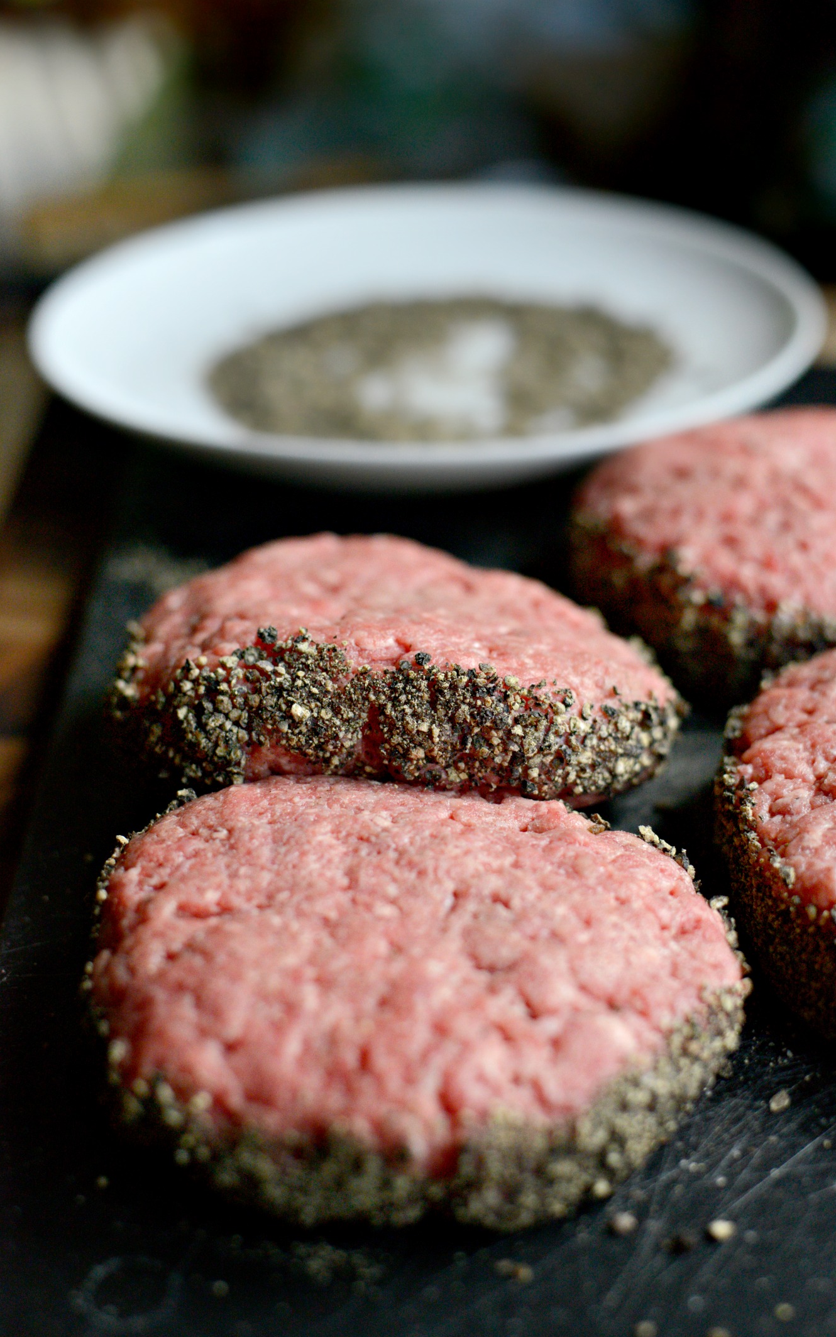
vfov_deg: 38.9
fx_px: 1896
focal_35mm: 52
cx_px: 441
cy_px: 661
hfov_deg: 24.9
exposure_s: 1/800
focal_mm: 50
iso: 3200
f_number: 3.2
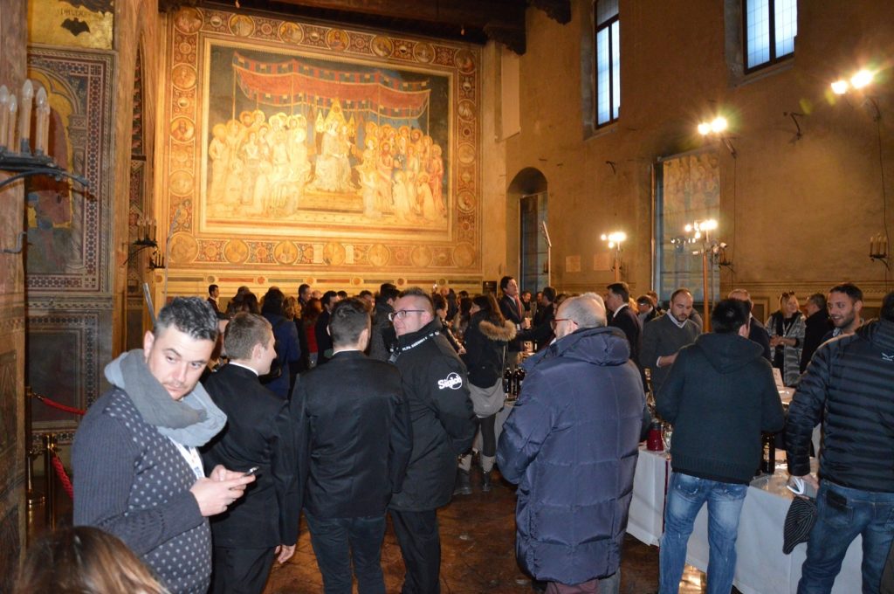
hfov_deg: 67.4
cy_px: 297
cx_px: 447
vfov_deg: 47.8
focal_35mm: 27
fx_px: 670
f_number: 3.5
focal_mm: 18
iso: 2500
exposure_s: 1/60
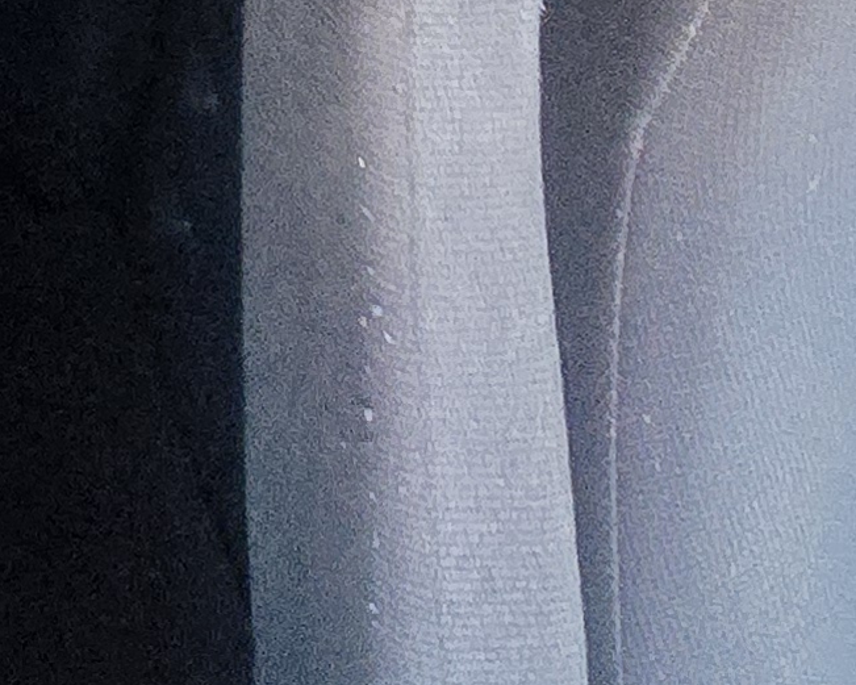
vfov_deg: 13.8
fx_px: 1976
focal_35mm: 78
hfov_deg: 21.0
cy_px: -965
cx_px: -397
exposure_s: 1/60
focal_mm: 2.2
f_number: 2.2
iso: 1600
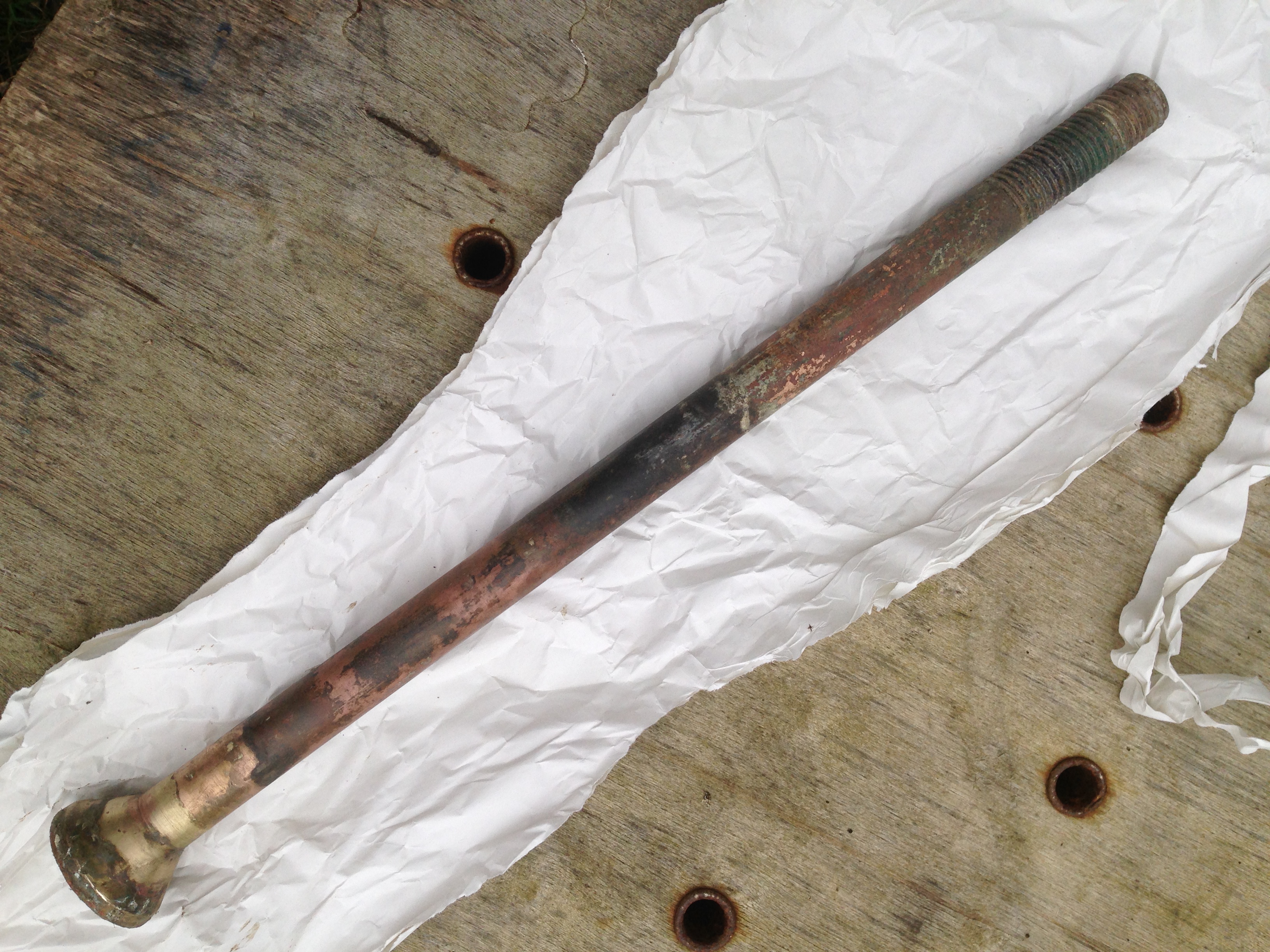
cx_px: 635
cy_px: 476
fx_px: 1211
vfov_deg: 42.9
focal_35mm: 33
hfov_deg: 55.4
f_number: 2.4
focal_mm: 4.12
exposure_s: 1/120
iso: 50
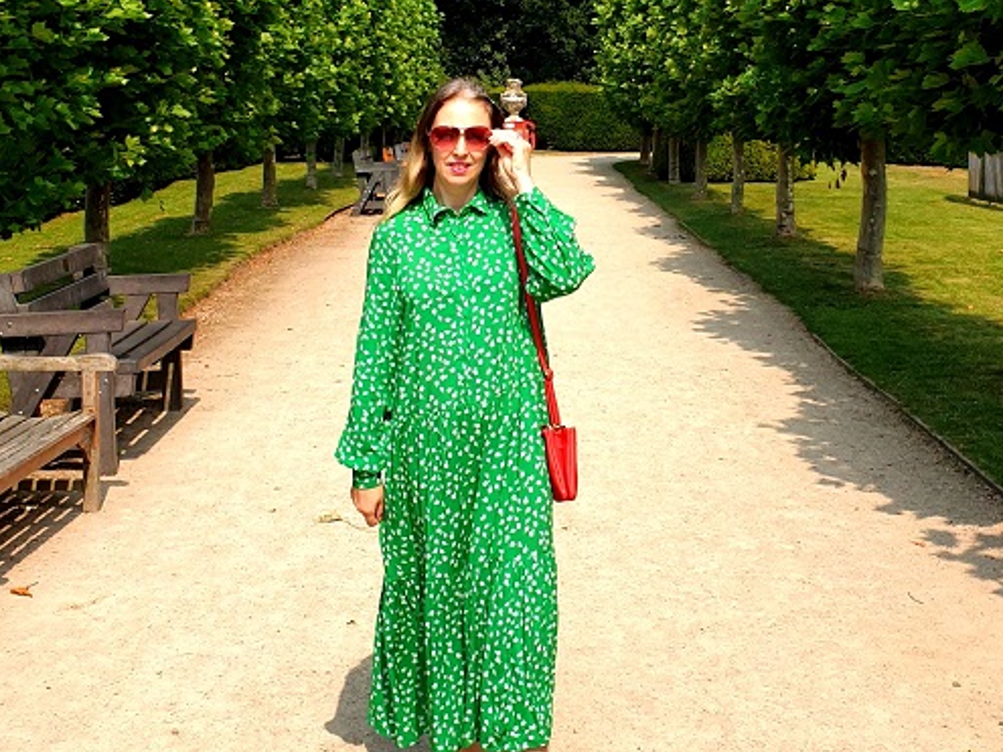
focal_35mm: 56
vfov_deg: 25.8
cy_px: 191
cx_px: 500
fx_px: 1622
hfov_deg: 34.4
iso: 50
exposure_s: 1/1325
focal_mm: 4.3
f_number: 2.4
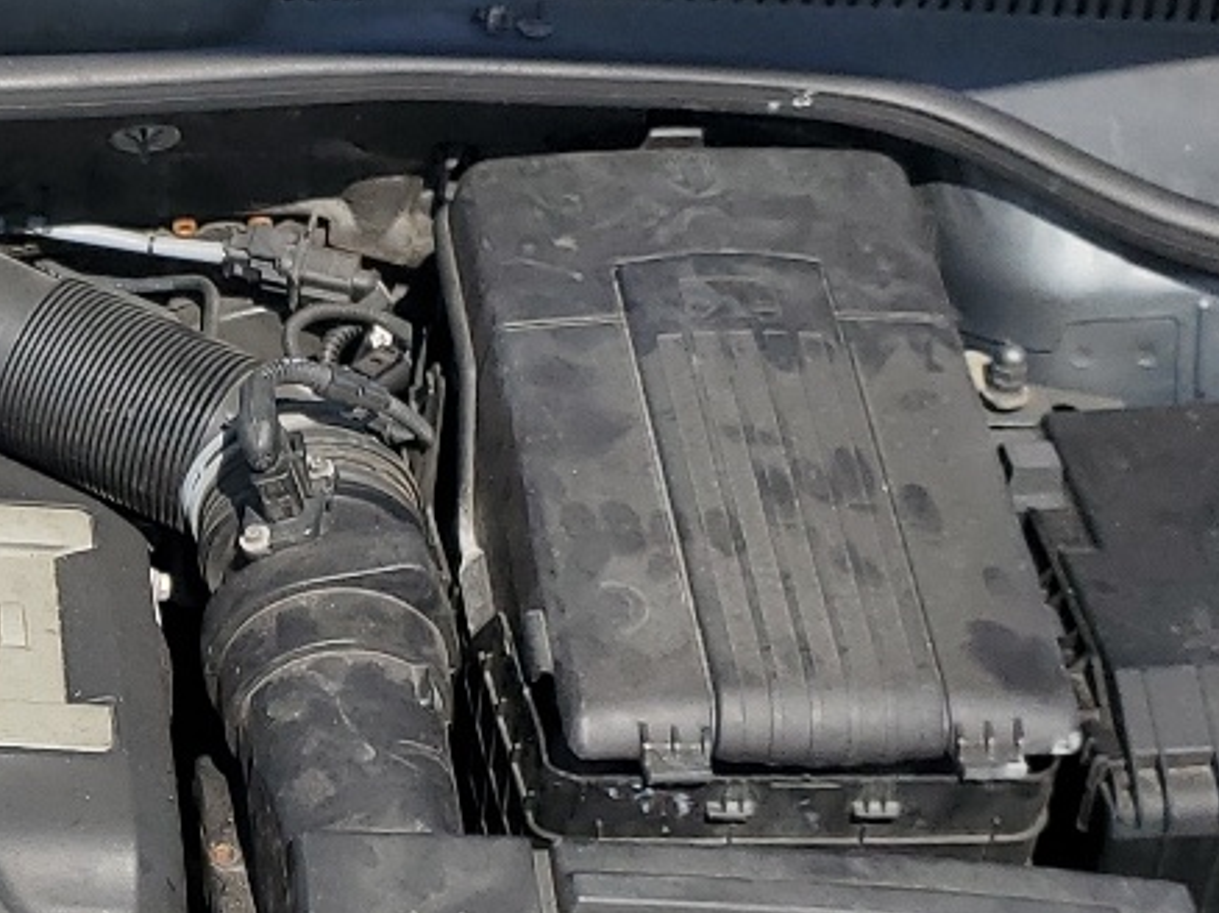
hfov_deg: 19.5
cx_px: -242
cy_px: 765
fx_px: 3344
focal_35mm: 95
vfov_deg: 15.4
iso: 50
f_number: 1.5
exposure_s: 1/3333
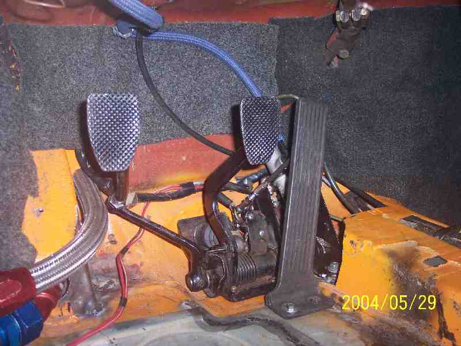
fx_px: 506
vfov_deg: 37.7
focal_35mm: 38
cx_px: 230
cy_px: 173
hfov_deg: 49.0
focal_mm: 8
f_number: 2.8
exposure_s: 1/30
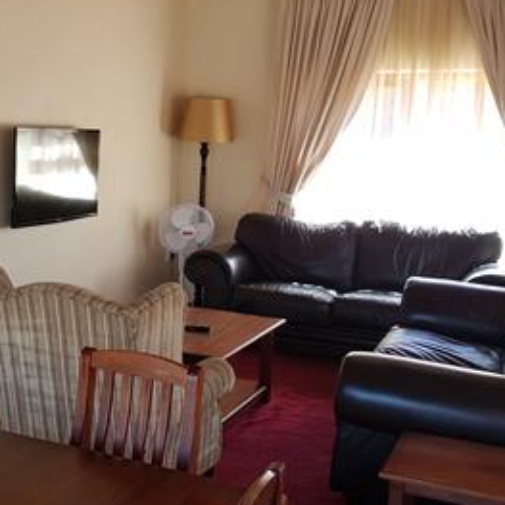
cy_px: 311
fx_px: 792
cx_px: 121
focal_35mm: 48
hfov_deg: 34.5
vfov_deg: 35.2
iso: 80
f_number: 1.7
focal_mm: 4.2
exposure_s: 1/100
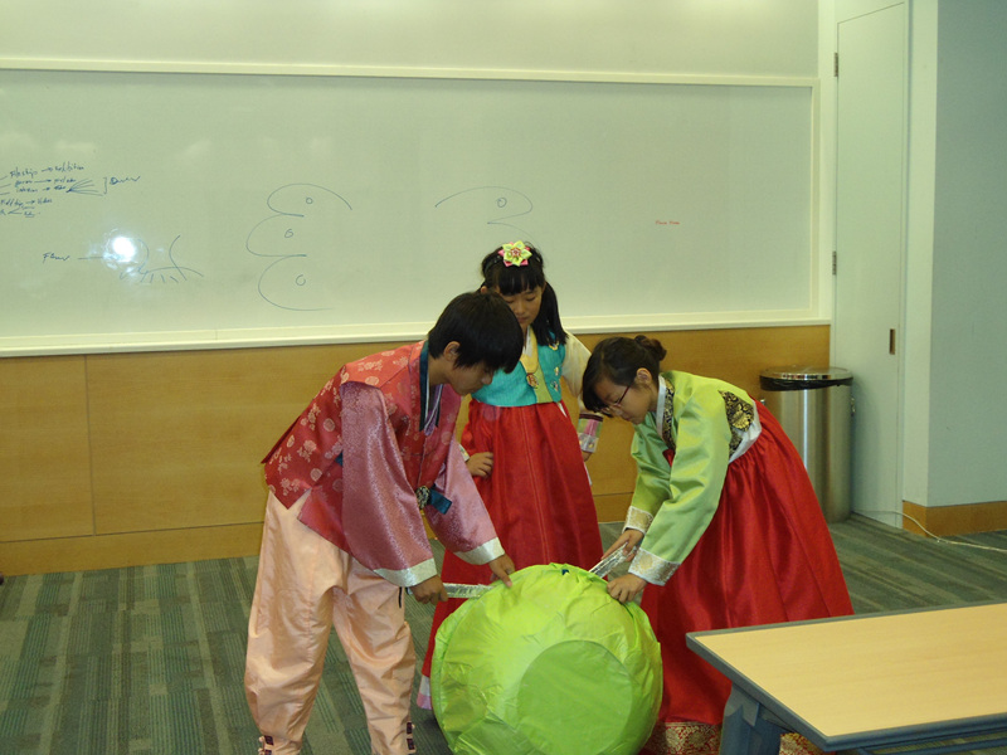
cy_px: 378
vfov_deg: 32.9
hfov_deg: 42.9
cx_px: 504
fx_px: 1280
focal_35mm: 44
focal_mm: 7.9
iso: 200
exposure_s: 1/50
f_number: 3.5
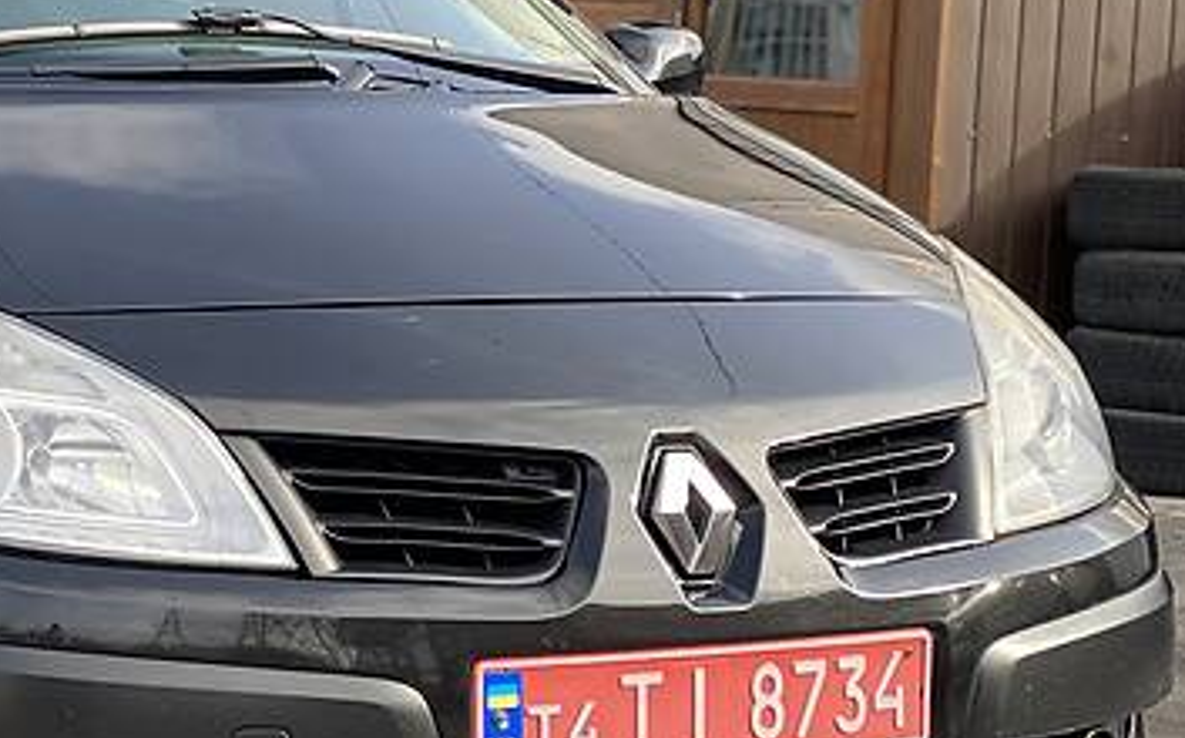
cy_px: 315
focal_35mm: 125
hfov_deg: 16.3
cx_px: -27
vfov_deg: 10.5
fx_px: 4034
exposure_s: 1/282
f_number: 2
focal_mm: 6
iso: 20
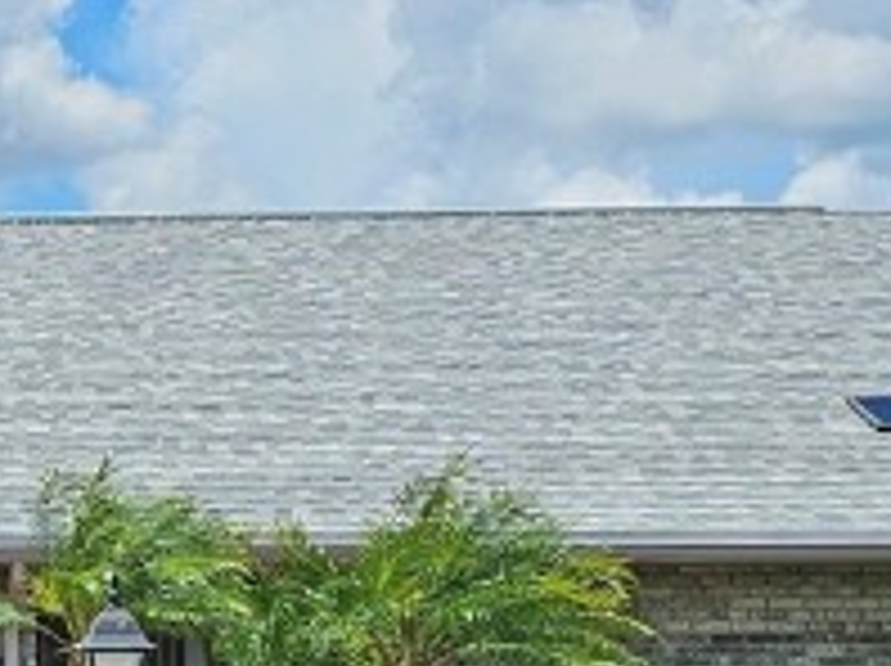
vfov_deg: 12.3
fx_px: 3059
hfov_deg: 15.6
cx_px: -338
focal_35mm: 119
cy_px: 639
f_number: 1.7
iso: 10
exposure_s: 1/1714
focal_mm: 6.3
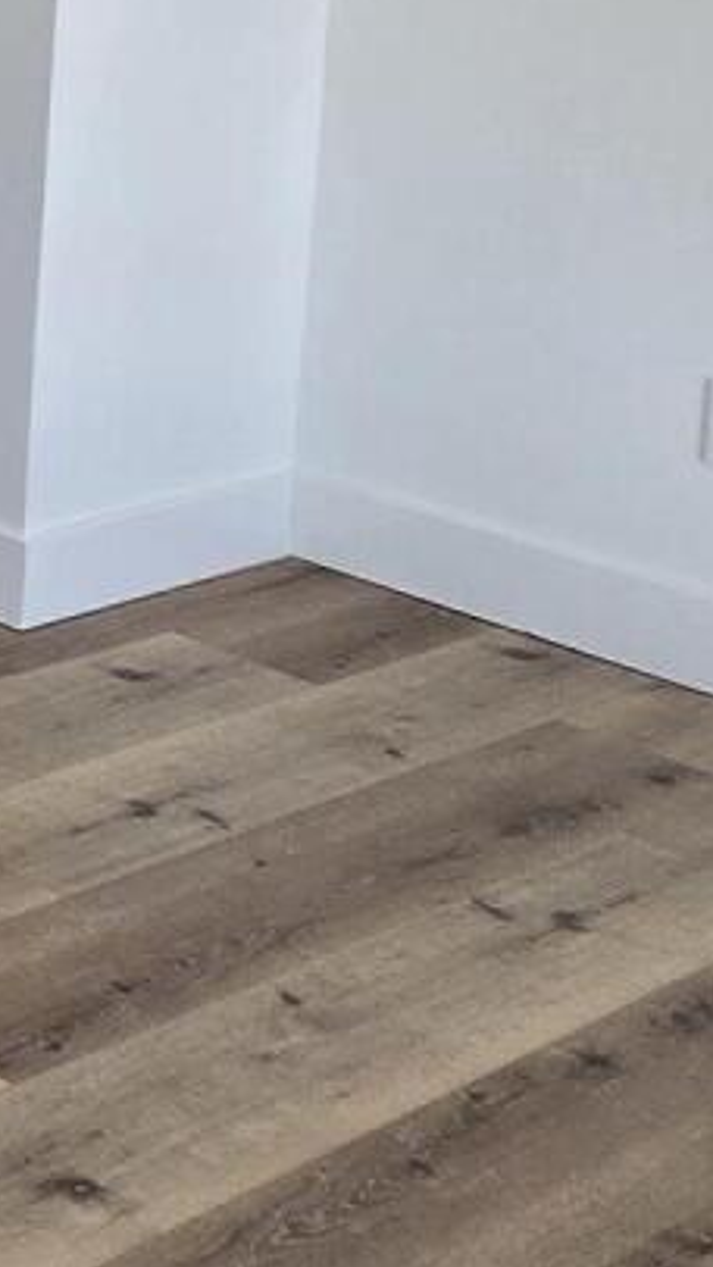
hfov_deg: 12.4
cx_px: -1132
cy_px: -97
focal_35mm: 70
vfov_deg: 27.7
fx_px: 2351
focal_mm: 2.2
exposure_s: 1/120
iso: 80
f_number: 2.2
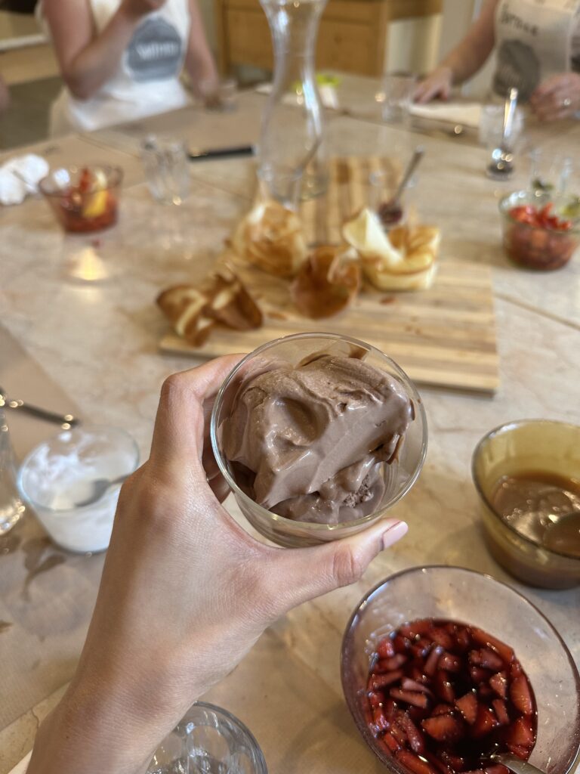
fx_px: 536
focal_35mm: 24
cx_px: 290
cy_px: 387
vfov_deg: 71.6
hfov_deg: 56.8
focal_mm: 6.86
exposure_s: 1/64
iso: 160
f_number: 1.78
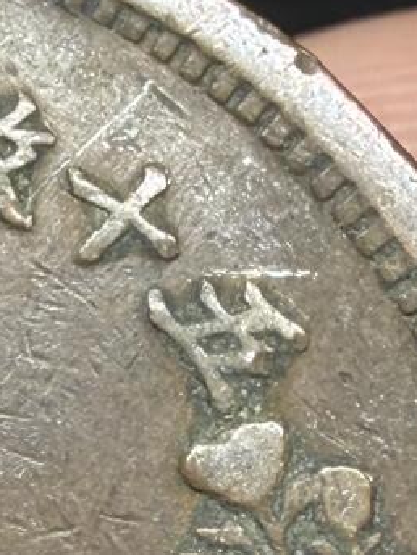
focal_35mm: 136
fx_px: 2184
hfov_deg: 10.3
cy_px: 518
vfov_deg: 14.3
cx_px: -310
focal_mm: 2.22
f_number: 2.2
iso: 80
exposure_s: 1/121
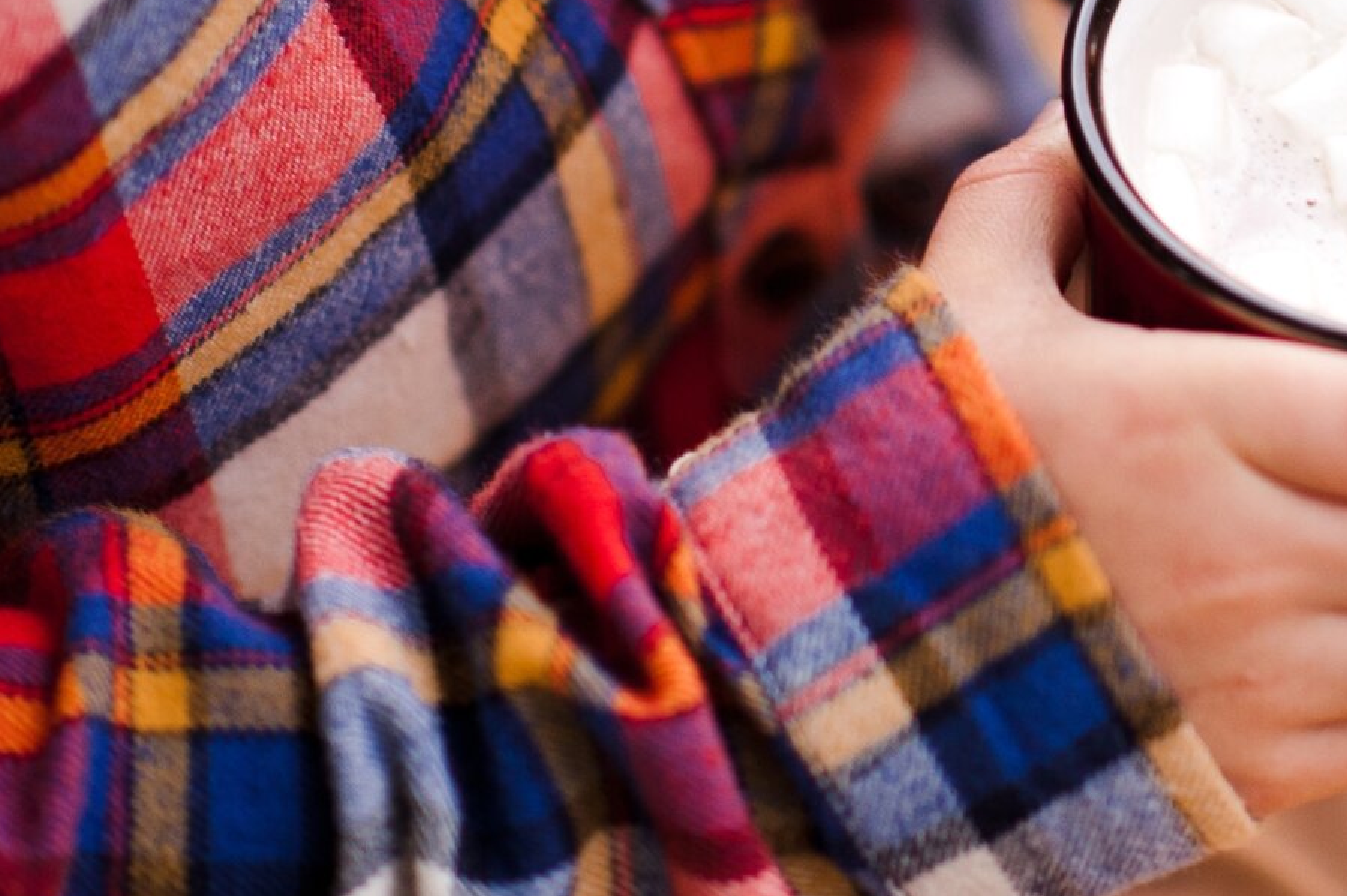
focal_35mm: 242
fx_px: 9048
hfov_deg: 8.4
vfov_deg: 5.6
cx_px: 1474
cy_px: -185
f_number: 2.2
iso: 400
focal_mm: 85
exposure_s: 1/100
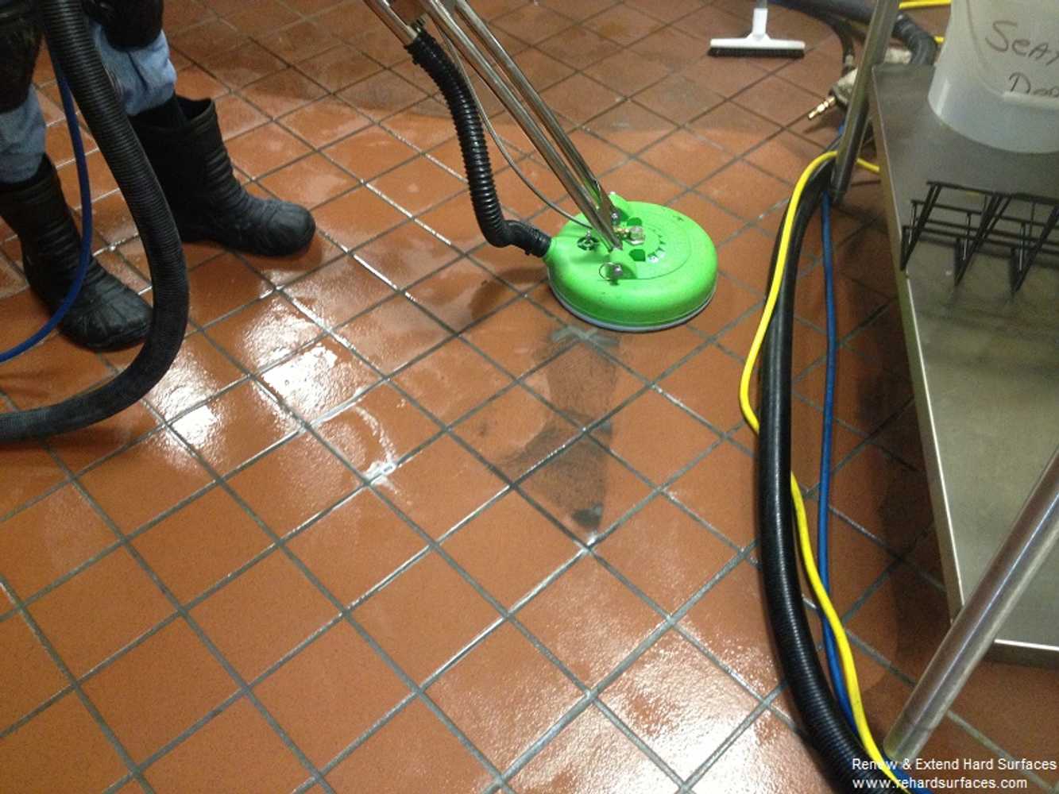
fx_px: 1071
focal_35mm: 35
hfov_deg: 52.6
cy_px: 397
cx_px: 530
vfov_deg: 40.7
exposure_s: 1/20
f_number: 2.4
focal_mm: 4.28
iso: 320
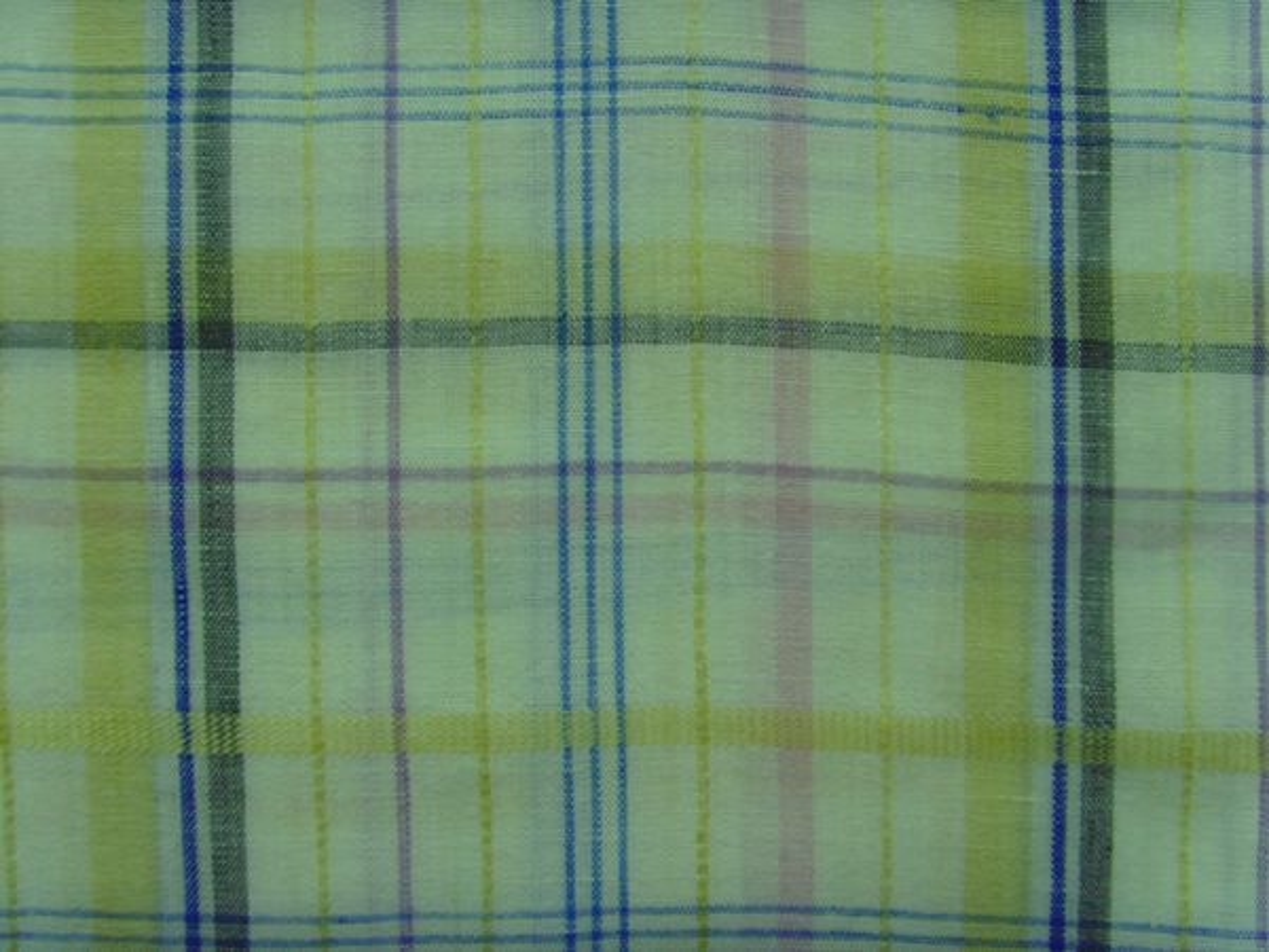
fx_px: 1430
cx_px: 634
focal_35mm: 39
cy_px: 476
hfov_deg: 47.9
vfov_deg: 36.8
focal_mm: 6.6
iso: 200
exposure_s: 1/45
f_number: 3.5
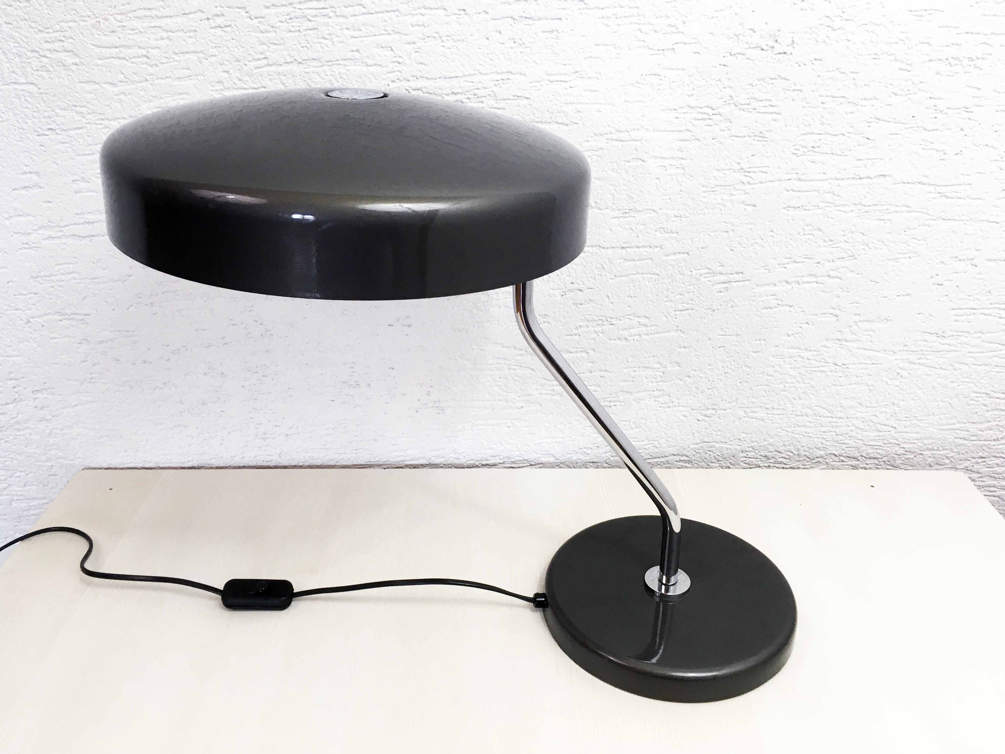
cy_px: 377
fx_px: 842
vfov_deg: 48.2
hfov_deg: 61.7
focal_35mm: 29
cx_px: 502
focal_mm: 4.15
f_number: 2.2
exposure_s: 1/33
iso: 40
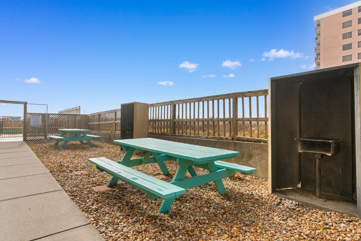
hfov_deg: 86.9
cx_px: 180
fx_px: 191
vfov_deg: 64.6
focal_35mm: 19
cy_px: 120
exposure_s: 1/400
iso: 100
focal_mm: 13
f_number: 10
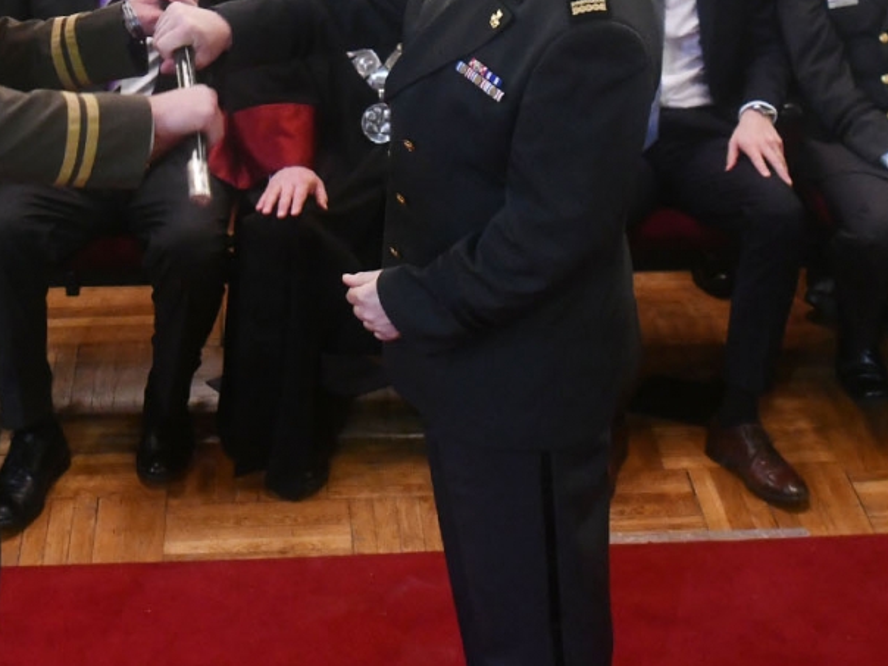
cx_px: 357
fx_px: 2206
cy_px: -24
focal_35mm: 86
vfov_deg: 16.7
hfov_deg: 22.7
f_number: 2.8
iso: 2000
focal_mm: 27
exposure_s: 1/100
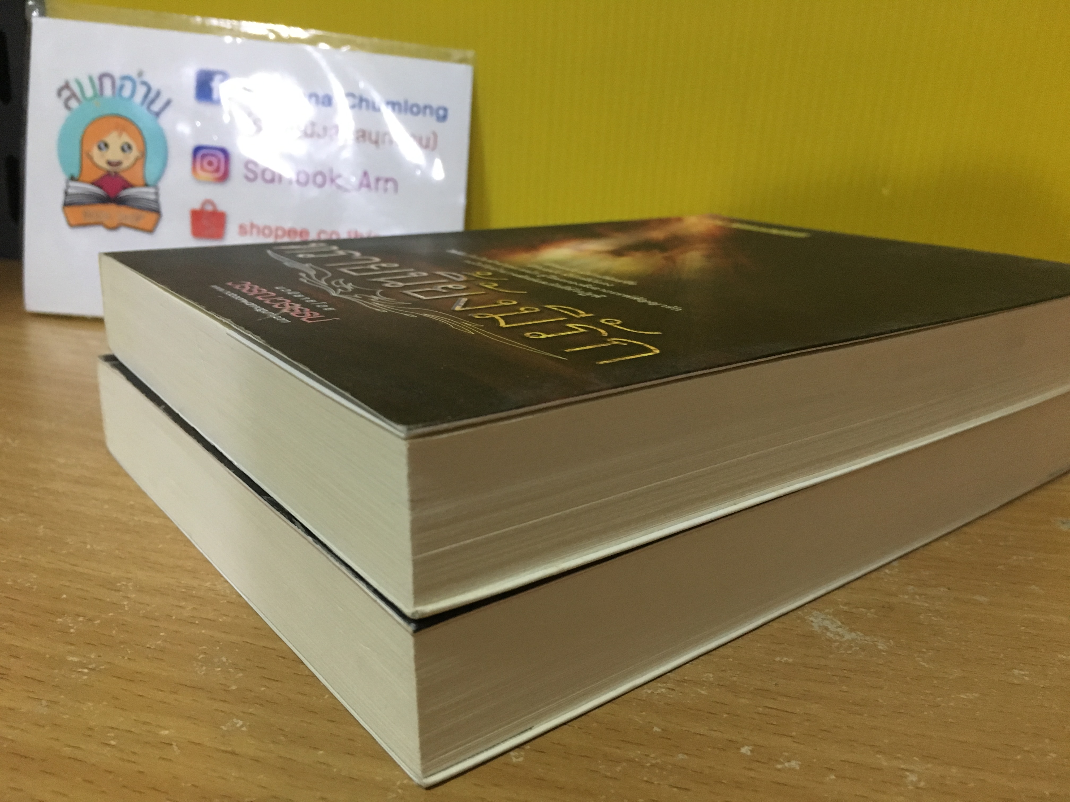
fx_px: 896
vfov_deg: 48.2
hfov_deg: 61.7
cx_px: 535
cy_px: 401
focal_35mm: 29
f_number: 2.2
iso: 200
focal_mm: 4.15
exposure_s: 1/17
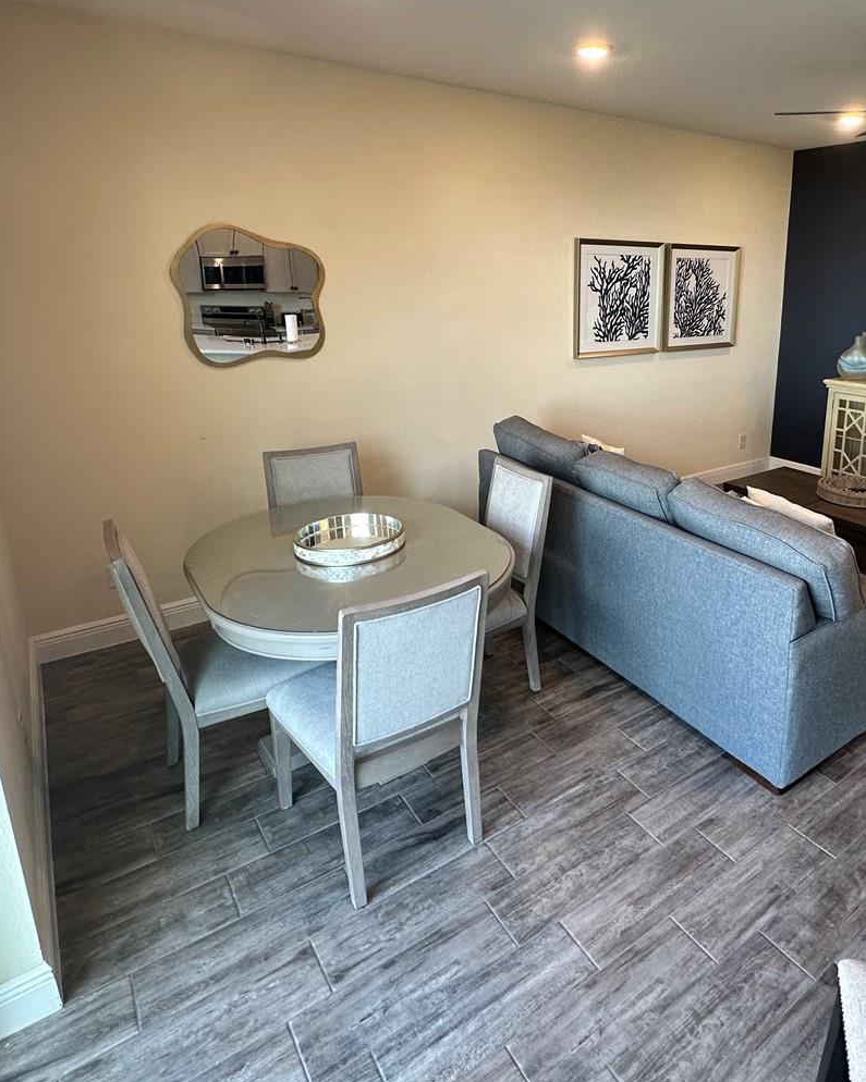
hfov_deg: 61.3
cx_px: 589
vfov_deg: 74.5
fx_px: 705
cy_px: 452
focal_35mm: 22
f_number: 2.2
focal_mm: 2.22
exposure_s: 1/120
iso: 200
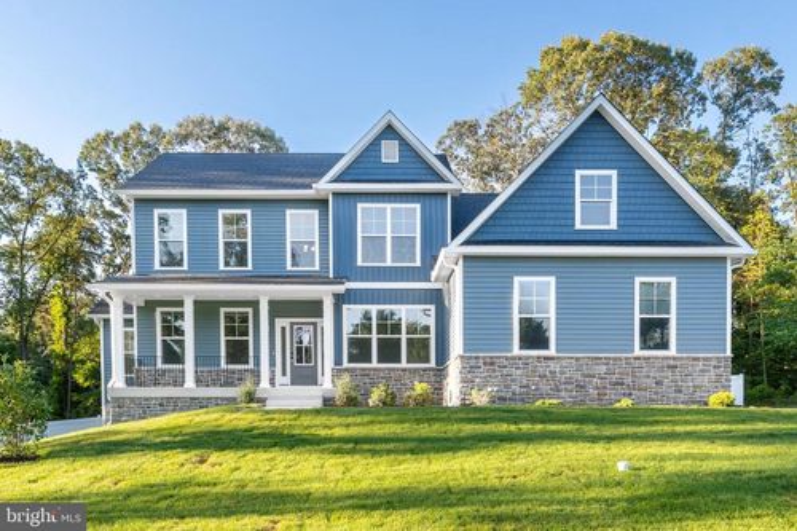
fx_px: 310
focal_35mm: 14
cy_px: 266
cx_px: 398
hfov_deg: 104.3
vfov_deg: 81.2
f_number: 9
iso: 100
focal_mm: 14
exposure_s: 1/125
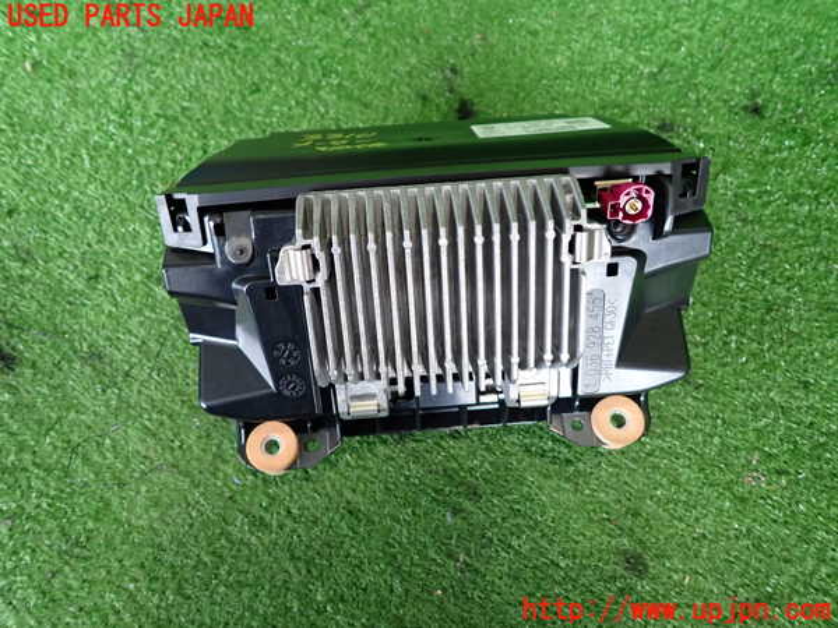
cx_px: 419
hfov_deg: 69.4
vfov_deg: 54.9
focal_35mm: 25
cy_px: 314
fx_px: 605
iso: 400
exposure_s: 1/50
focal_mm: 4.5
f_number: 2
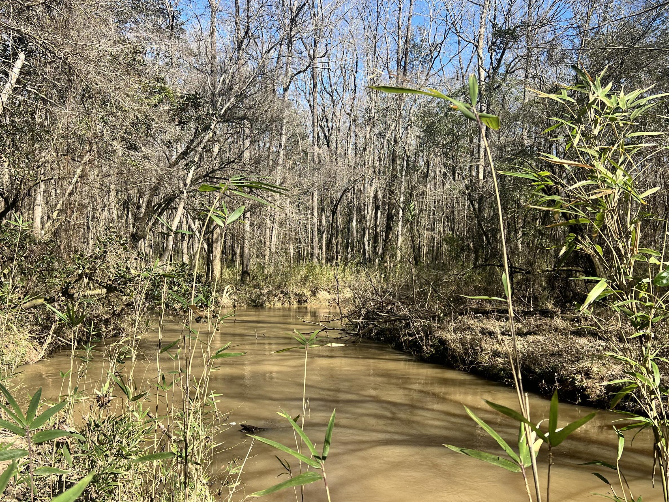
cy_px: 282
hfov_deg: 55.3
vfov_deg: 42.9
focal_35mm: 33
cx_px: 319
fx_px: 638
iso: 50
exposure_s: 1/1531
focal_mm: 5.7
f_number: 1.5
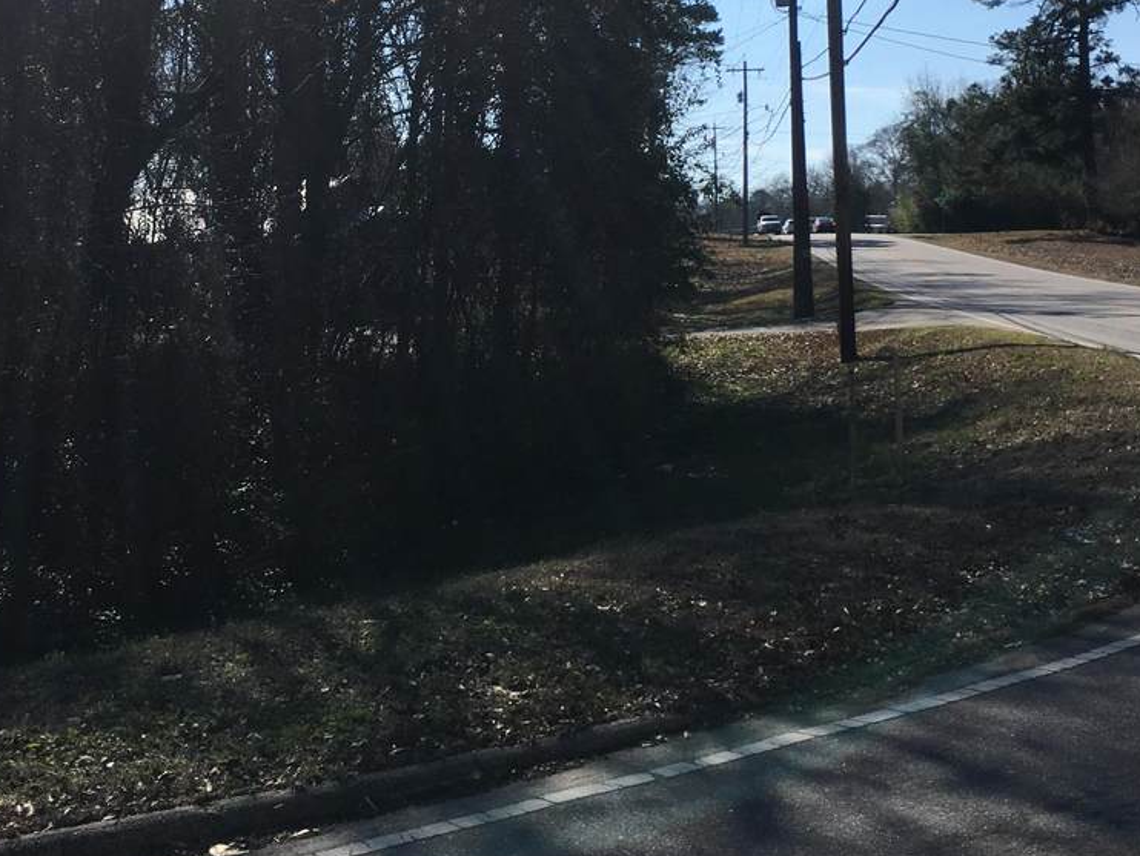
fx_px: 1647
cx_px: 568
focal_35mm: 50
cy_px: 209
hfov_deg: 38.2
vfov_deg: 28.7
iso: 25
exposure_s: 1/2262
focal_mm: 4.15
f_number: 2.2
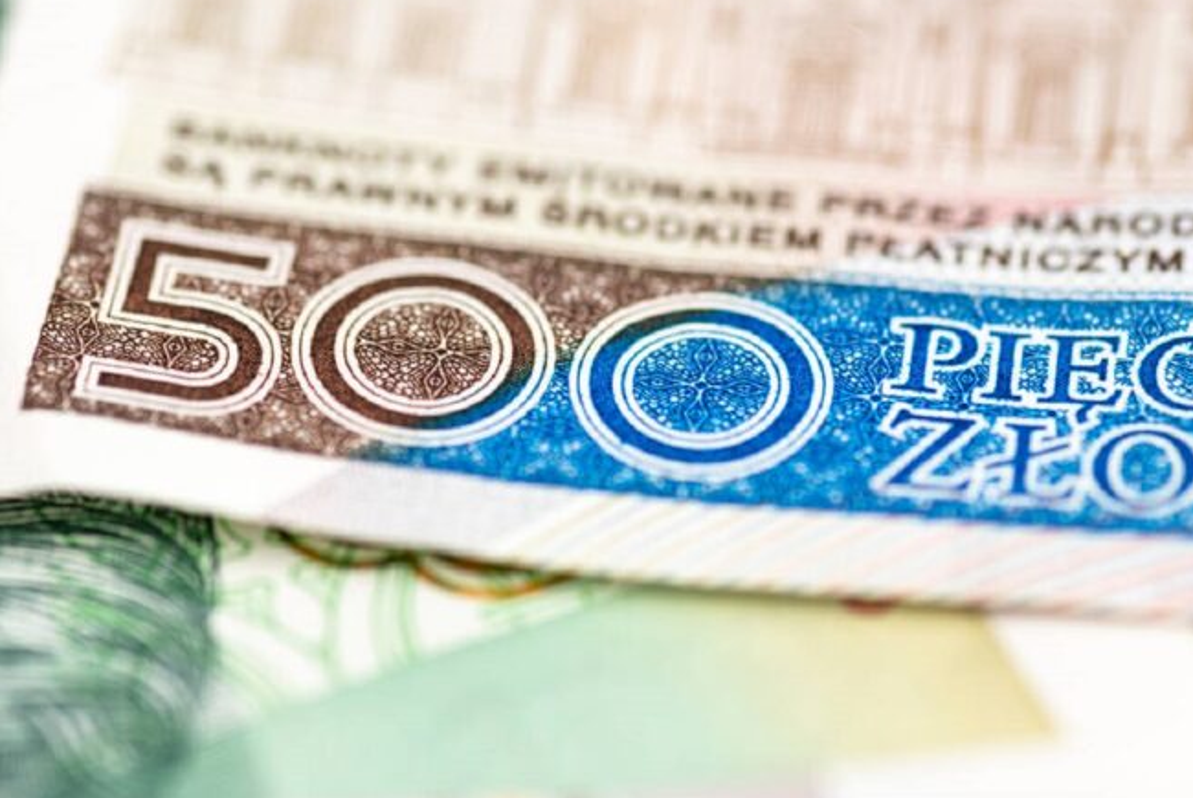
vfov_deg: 12.8
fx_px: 3550
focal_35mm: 107
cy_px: 377
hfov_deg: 19.1
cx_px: 606
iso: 100
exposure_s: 1/60
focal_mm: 100
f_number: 8
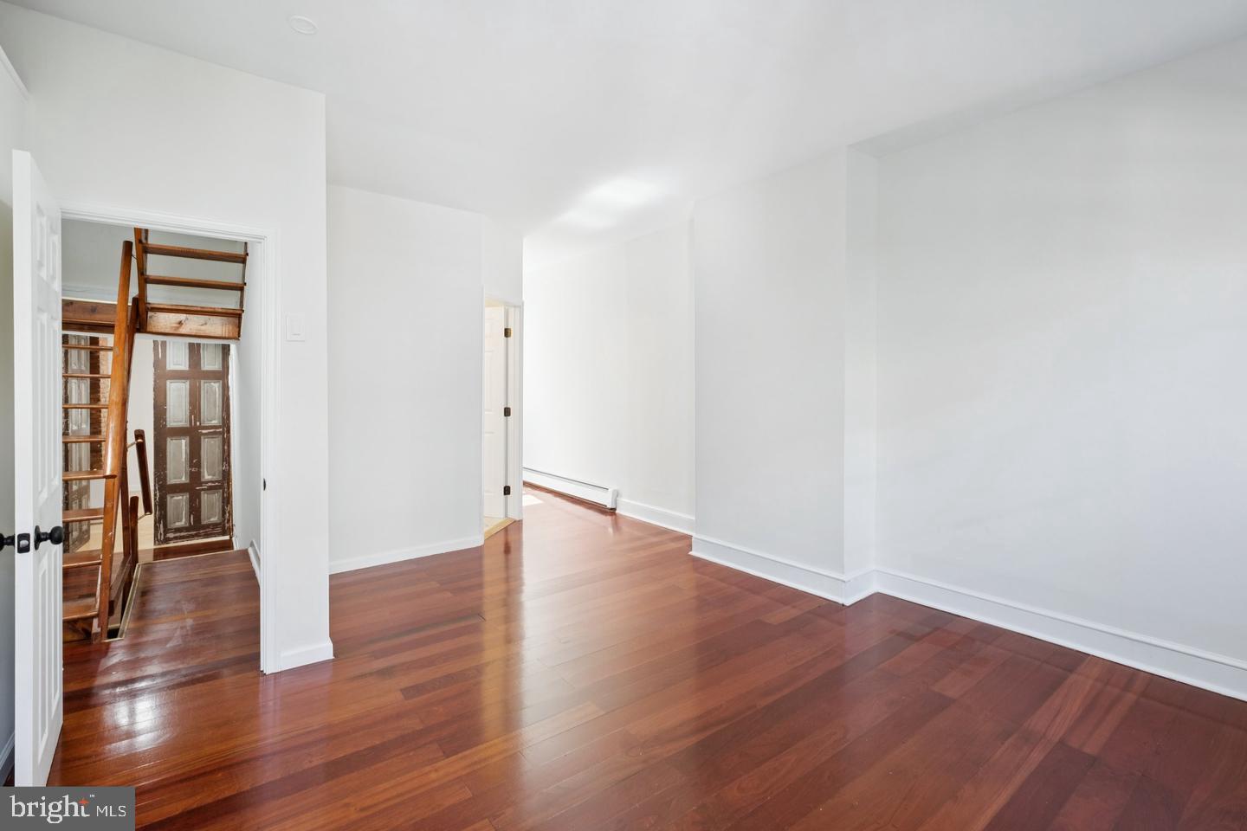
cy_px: 416
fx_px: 520
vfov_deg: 77.3
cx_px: 624
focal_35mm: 15
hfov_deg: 100.4
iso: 250
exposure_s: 1/8
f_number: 8
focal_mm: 10
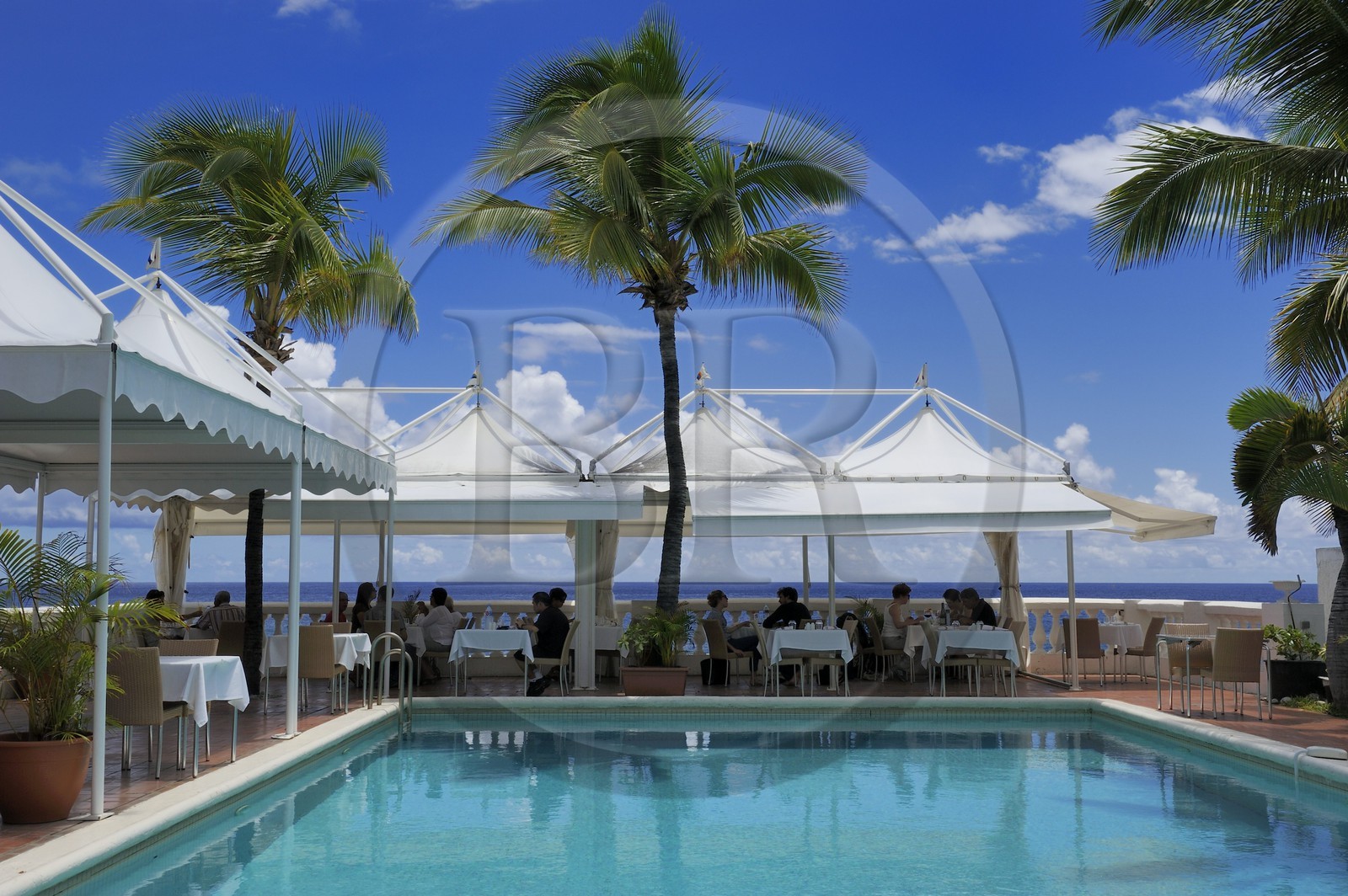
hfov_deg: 53.2
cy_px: 448
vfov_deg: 36.8
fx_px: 1347
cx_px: 674
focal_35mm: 36
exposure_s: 1/160
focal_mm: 36
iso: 200
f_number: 20
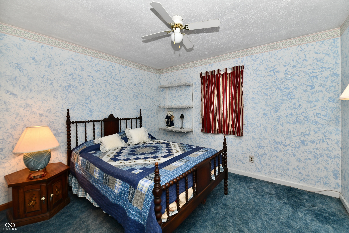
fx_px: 136
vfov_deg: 81.2
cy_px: 116
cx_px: 174
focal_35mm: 14
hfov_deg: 104.3
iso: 640
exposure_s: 1/60
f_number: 6.3
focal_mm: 14
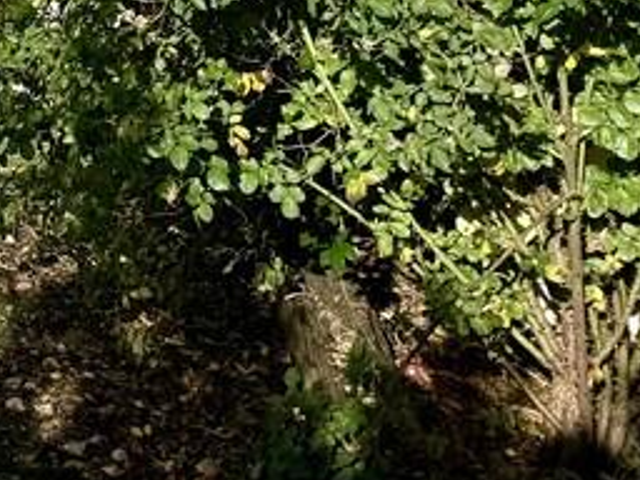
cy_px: -452
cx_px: -615
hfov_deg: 16.2
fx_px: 1775
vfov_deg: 13.4
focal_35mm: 96
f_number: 1.78
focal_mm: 6.76
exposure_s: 1/10309
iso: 80
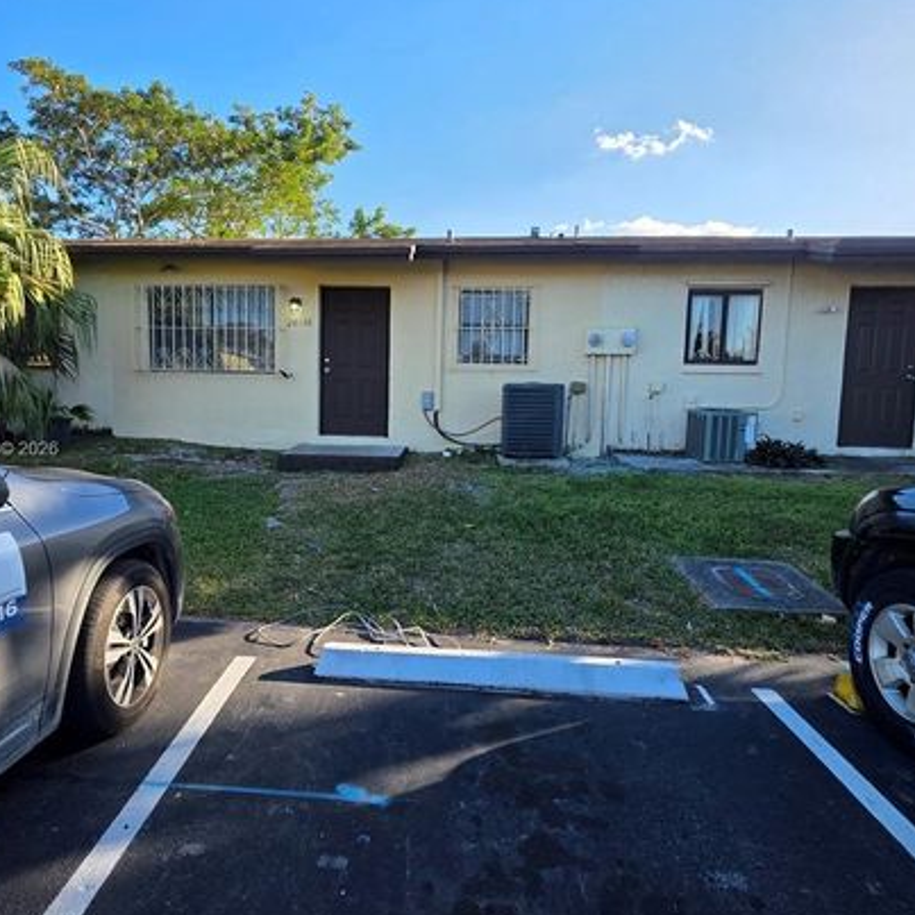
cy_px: 451
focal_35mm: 19
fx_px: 568
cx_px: 393
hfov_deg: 77.2
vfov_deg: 77.7
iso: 40
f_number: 1.9
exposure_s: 1/929
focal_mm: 2.2
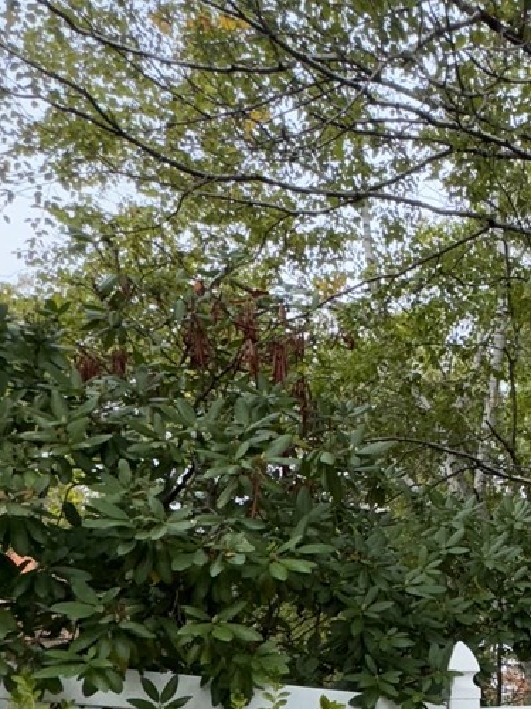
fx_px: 879
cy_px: 702
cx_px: 651
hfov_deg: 28.7
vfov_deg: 39.0
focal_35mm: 43
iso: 32
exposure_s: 1/346
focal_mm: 2.22
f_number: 2.2
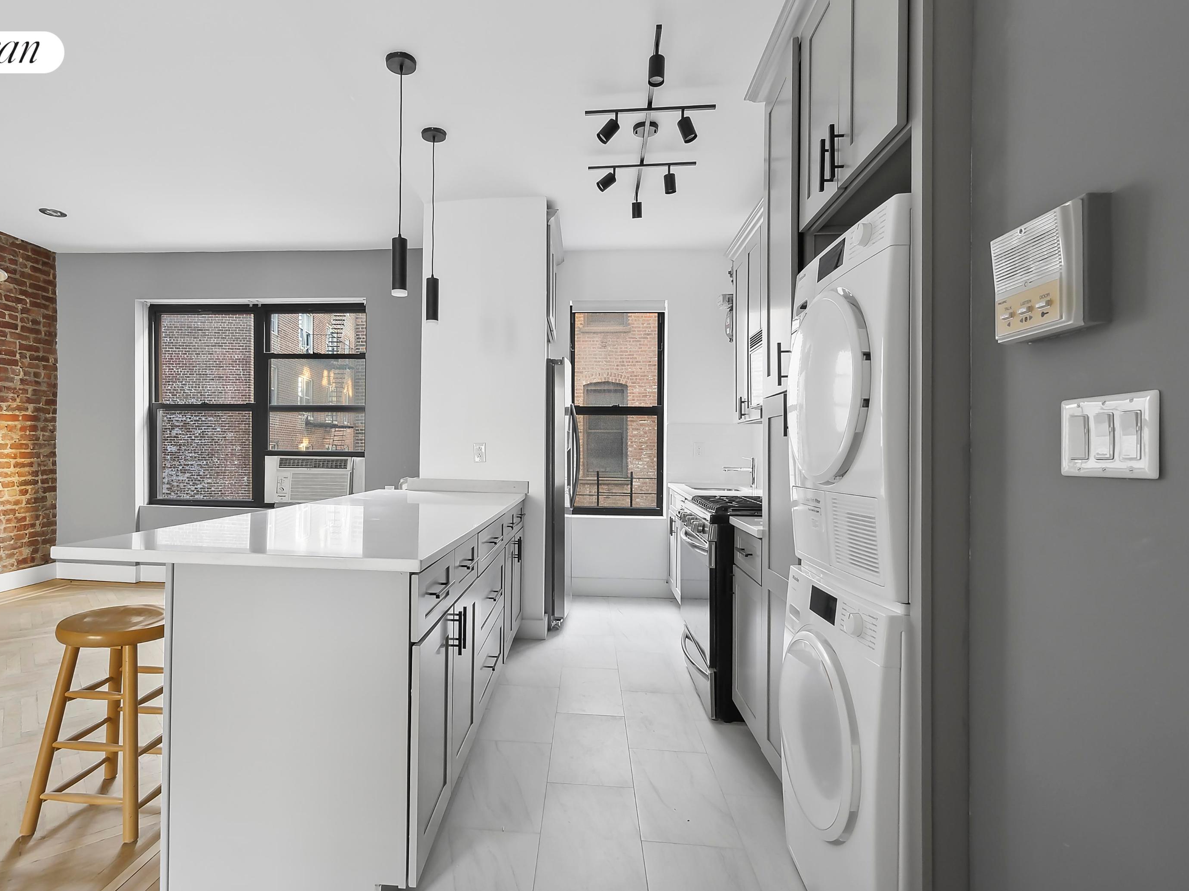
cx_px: 524
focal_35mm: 18
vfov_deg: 71.6
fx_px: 618
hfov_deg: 87.4
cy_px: 454
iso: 800
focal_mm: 16
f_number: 9
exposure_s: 1/5
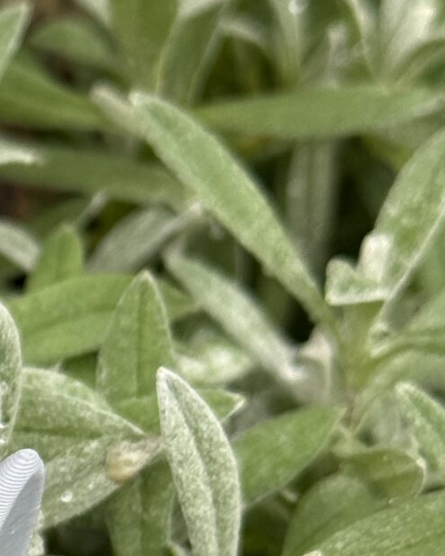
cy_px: 649
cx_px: -393
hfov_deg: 7.7
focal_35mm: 193
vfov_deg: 9.9
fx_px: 3177
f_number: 1.78
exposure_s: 1/496
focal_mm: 6.76
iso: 64
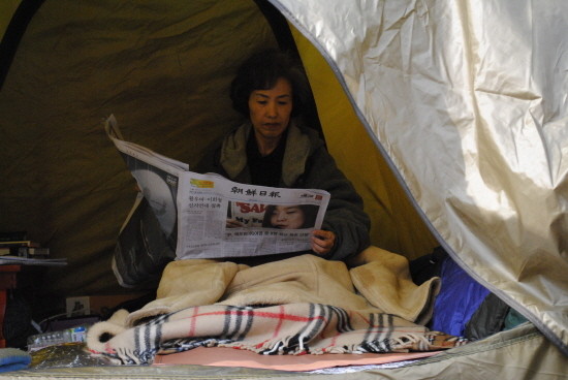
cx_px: 284
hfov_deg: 28.0
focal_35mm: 72
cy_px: 190
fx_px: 1137
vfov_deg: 19.0
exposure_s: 1/1600
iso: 1600
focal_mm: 48
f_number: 5.6
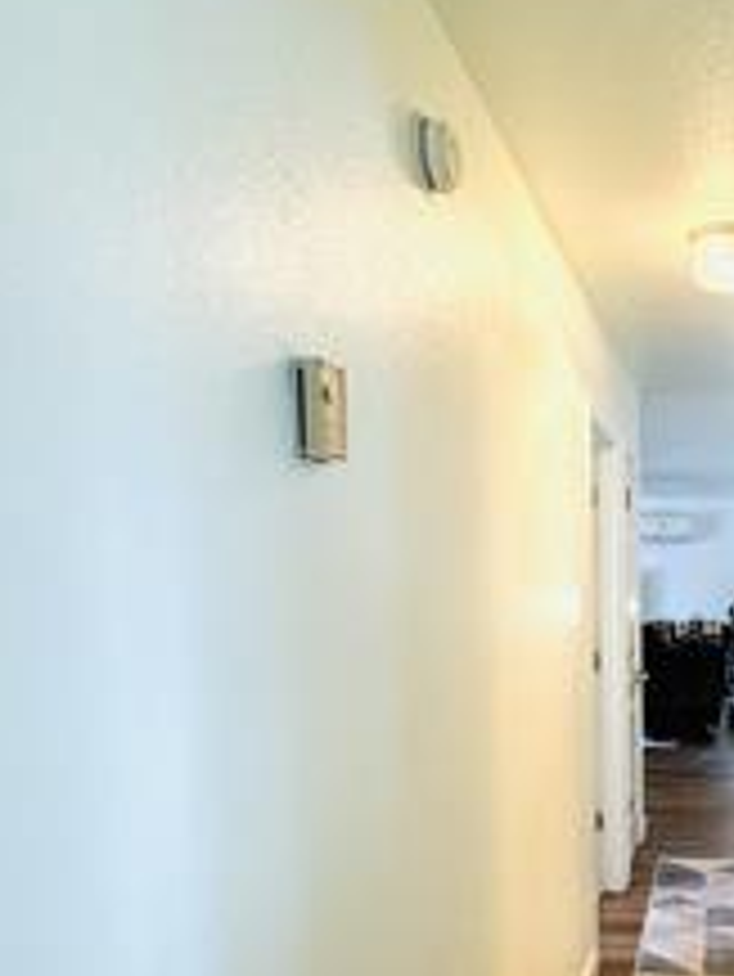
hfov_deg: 40.2
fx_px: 876
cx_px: 725
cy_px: 657
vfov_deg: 57.0
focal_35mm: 31
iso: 160
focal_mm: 2.22
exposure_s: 1/60
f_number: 2.2
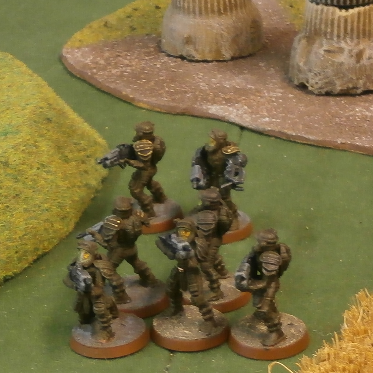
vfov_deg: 12.6
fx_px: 1682
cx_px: 200
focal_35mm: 138
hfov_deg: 12.7
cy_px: 247
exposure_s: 1/20
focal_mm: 8.3
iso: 200
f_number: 3.4
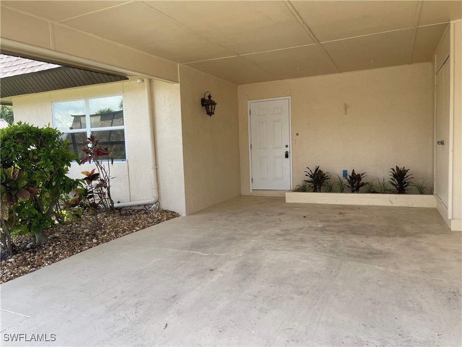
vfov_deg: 54.9
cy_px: 174
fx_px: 334
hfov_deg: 69.4
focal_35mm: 25
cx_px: 231
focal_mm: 5.1
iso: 32
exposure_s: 1/818
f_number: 1.6
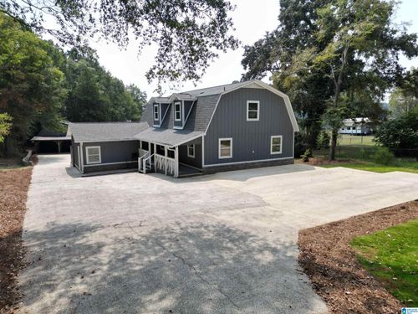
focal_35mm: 24
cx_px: 209
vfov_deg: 56.8
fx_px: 290
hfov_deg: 71.6
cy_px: 157
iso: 110
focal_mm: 6.72
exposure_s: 1/2500
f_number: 1.7
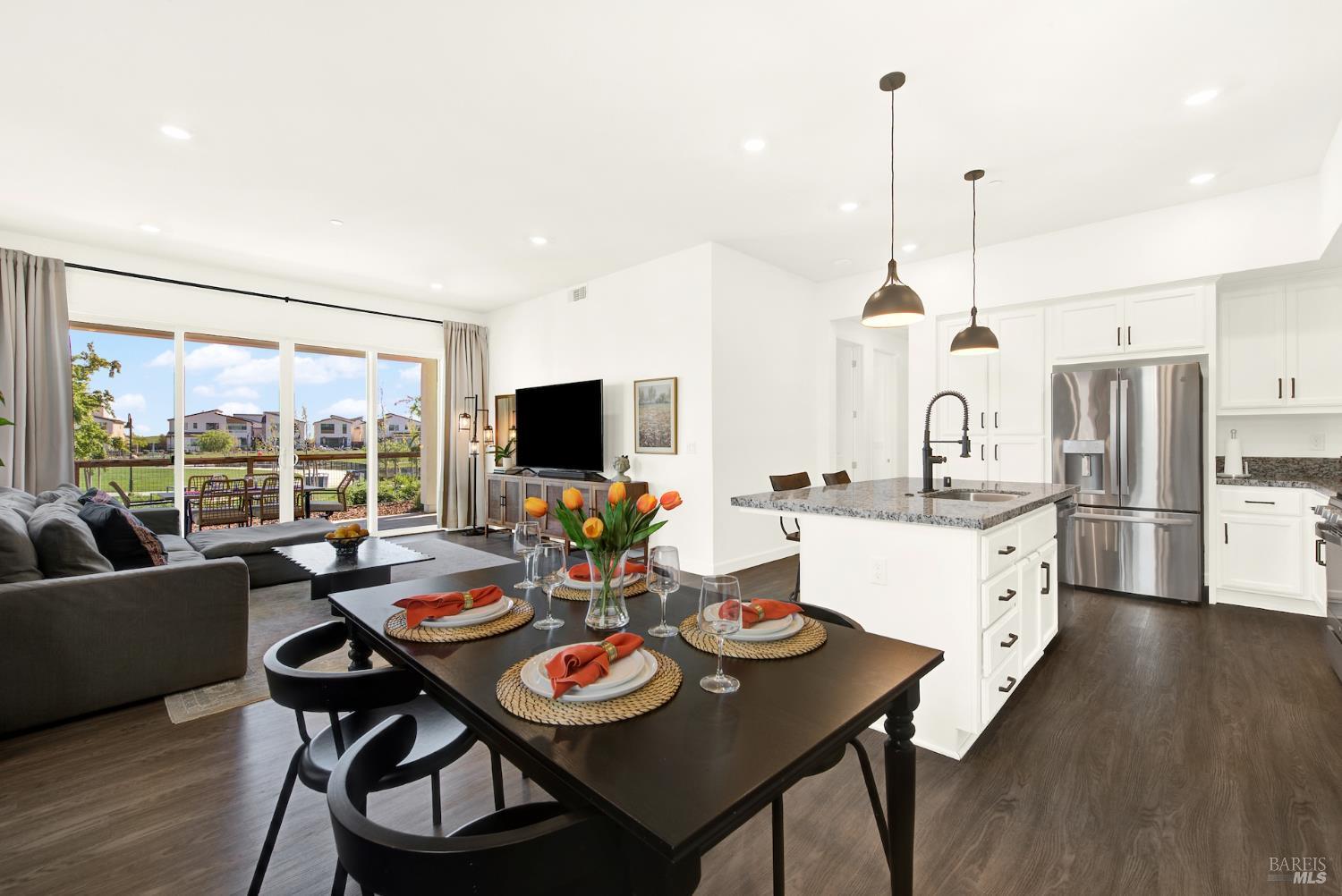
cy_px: 448
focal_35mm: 14
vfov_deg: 81.3
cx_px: 671
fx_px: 522
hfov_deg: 104.2
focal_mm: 14
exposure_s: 1/13
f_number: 14
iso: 100
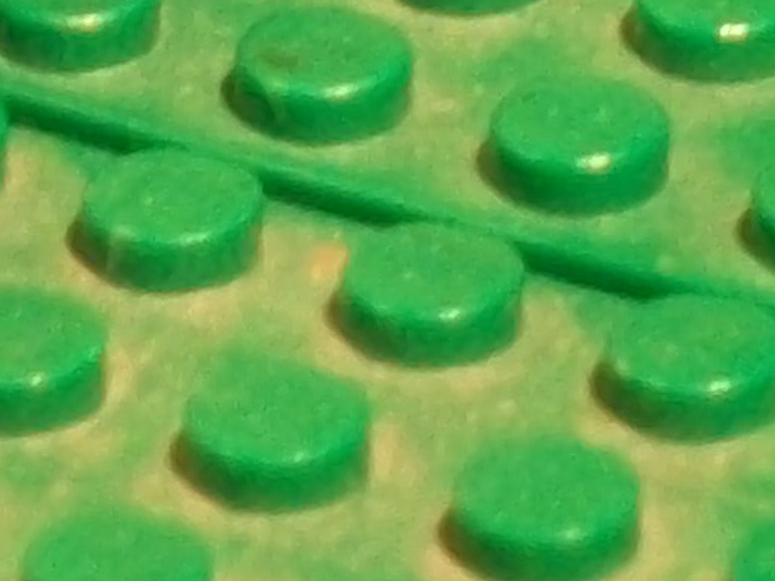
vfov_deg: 2.7
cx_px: 193
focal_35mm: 556
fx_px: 12445
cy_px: -663
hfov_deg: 3.6
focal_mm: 14.3
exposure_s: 1/8
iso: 173
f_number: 4.3
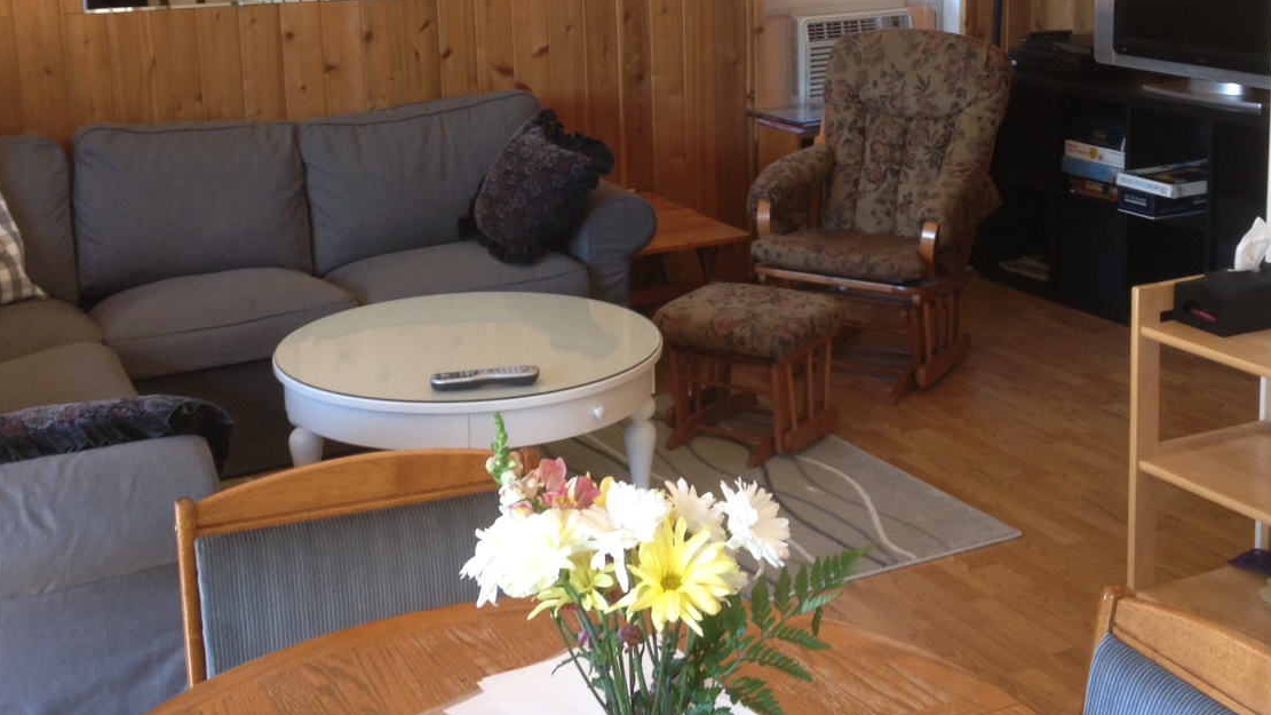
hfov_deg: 37.2
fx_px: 1887
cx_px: 642
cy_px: 158
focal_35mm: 56
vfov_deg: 21.2
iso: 64
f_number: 2.4
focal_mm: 4.28
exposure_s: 1/30
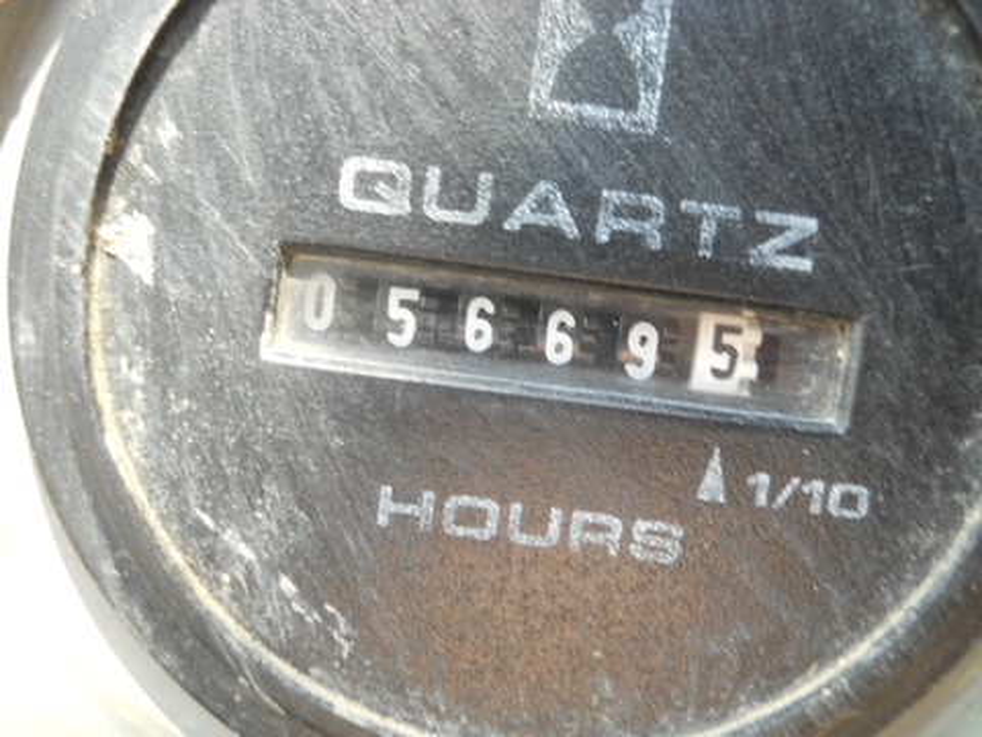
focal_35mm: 41
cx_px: 491
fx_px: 1163
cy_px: 368
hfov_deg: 45.8
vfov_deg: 35.1
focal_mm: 6.72
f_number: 3.1
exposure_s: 1/60
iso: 80
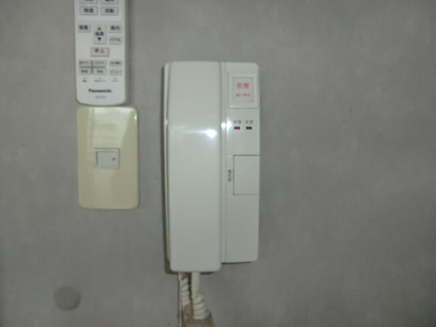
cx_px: 218
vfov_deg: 56.8
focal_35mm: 24
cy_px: 164
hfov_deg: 71.6
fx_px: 302
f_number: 3.2
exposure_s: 1/60
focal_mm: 4.3
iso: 160
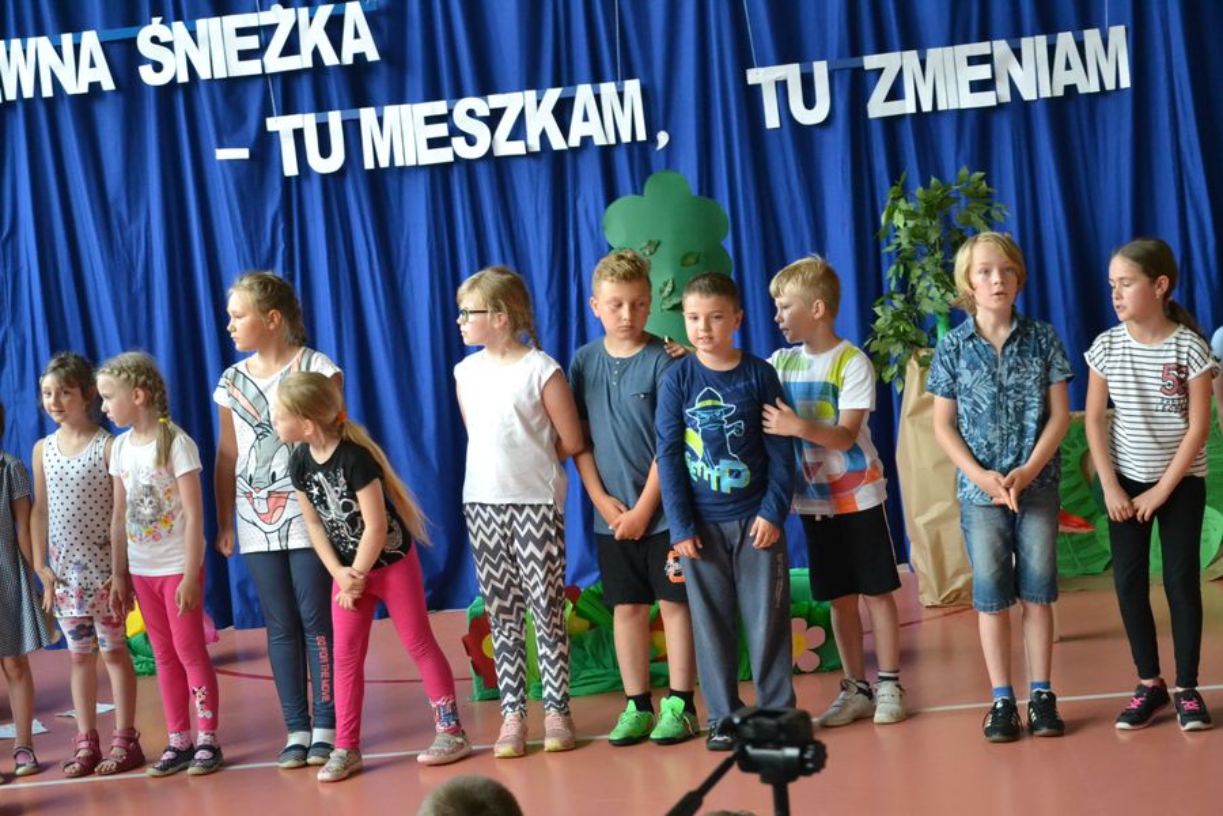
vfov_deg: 18.2
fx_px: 2548
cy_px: 408
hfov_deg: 27.0
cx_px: 612
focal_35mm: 75
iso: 3200
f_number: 5
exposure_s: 1/250
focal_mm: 50
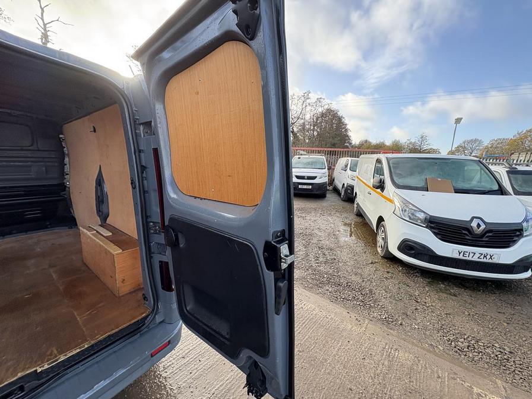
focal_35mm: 14
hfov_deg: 102.1
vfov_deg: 85.7
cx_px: 266
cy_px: 200
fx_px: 215
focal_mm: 2.22
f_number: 2.2
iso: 50
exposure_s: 1/175
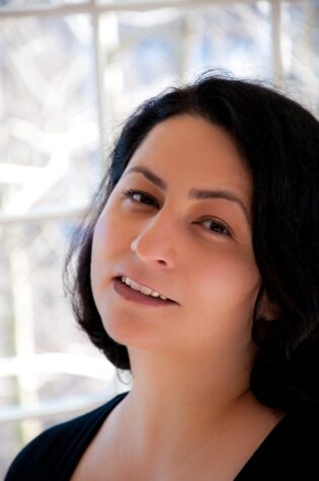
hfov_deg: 8.7
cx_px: 160
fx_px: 2101
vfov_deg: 13.1
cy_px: 240
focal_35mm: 158
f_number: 5.6
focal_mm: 105
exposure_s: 1/160
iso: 400
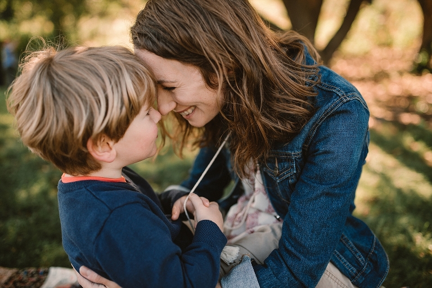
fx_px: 420
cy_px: 144
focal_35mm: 35
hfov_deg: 54.4
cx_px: 216
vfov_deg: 37.9
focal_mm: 35
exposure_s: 1/800
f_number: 1.8
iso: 160
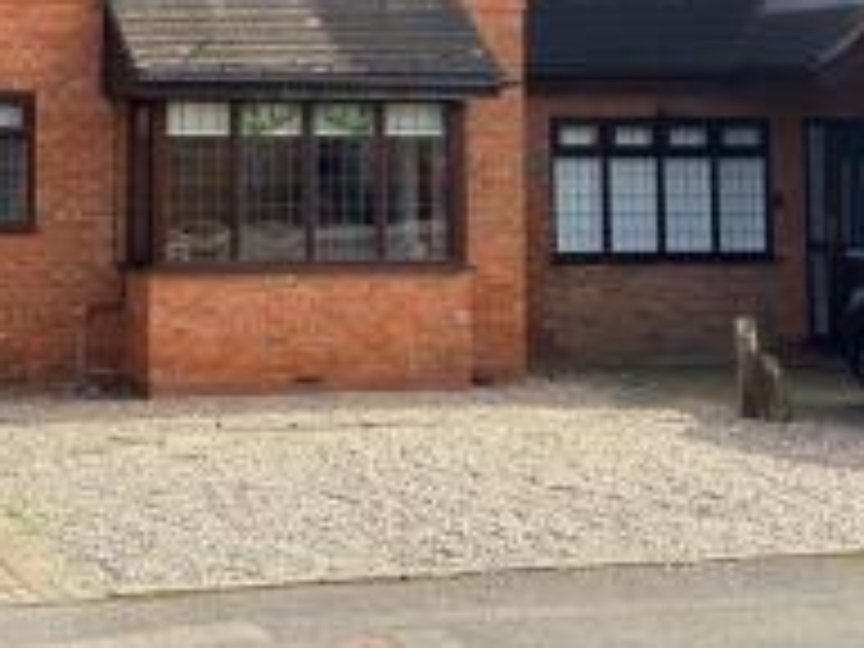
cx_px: 133
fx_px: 2196
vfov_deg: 16.4
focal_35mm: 88
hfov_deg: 21.9
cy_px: -34
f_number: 1.78
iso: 80
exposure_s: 1/2545
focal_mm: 6.76
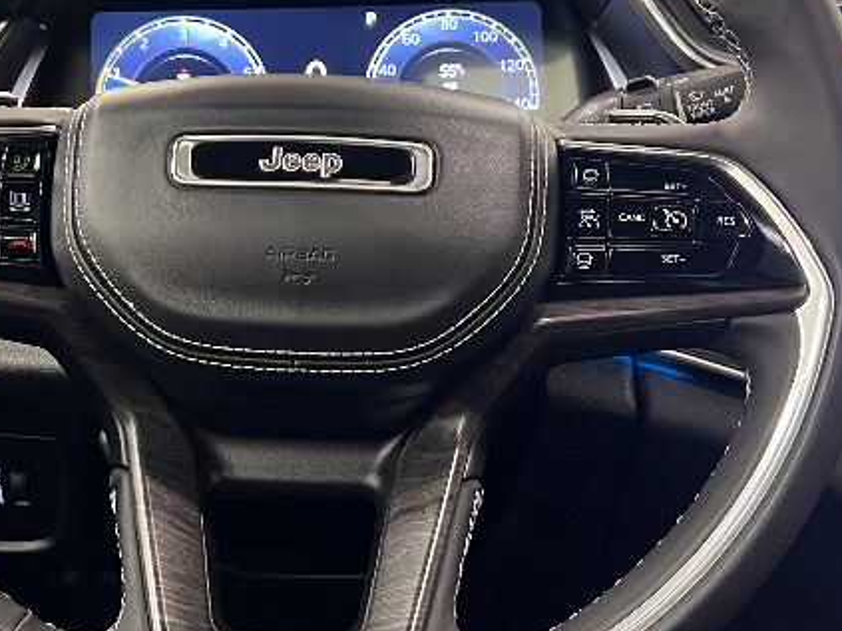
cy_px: 205
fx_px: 1532
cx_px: 295
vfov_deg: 23.2
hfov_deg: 30.5
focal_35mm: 63
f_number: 1.5
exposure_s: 1/60
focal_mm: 5.7
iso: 500
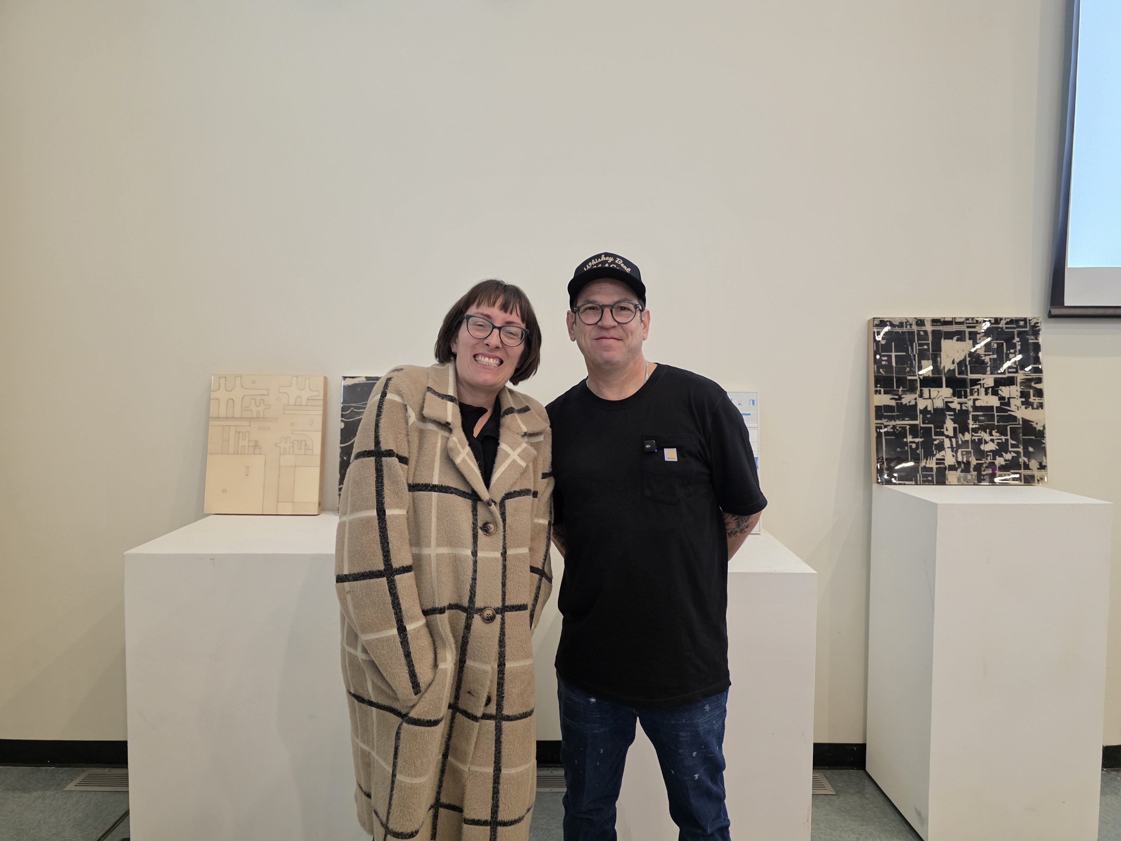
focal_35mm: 23
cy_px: 420
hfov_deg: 73.9
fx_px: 745
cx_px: 560
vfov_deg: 58.9
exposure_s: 1/120
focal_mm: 6.3
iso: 640
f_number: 1.7
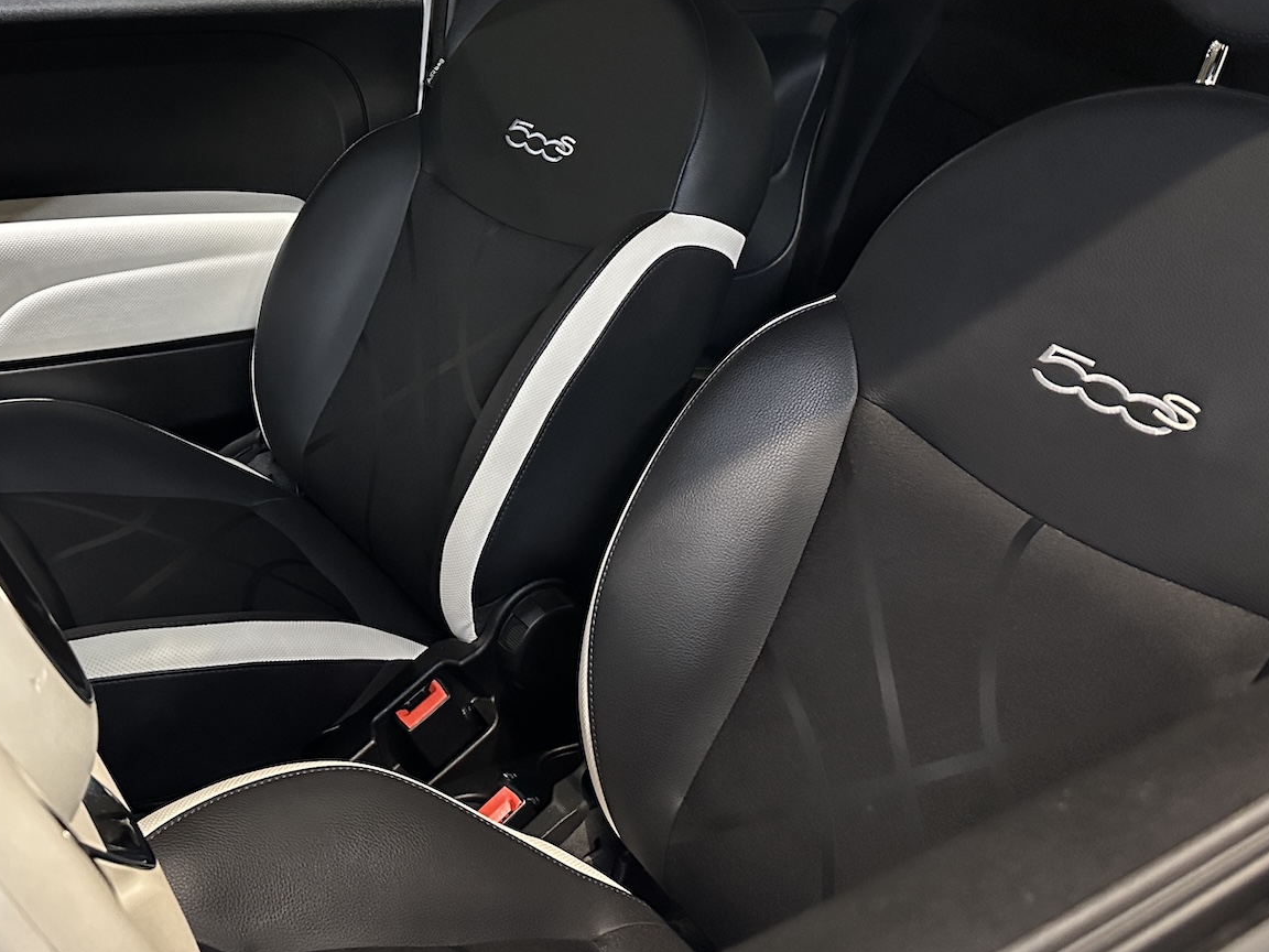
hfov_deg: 46.5
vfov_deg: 35.5
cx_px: 501
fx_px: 1466
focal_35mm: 40
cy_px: 285
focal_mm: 6.86
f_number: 1.78
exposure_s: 1/42
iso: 800
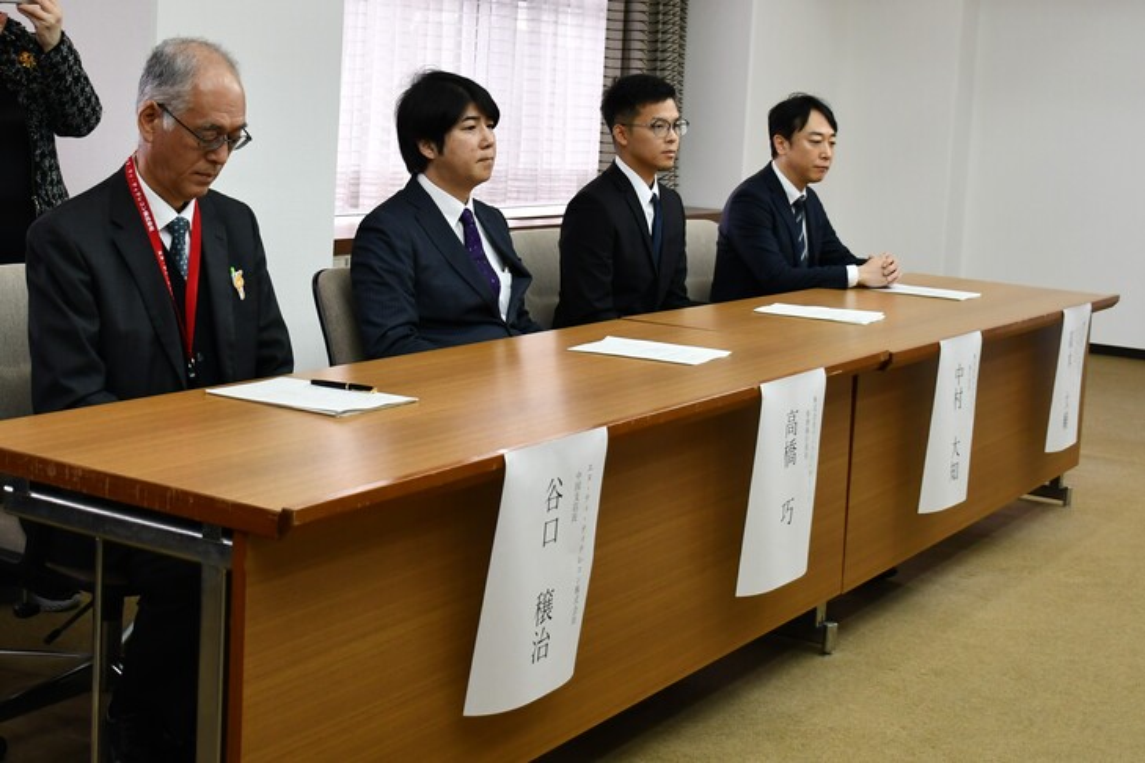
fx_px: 1145
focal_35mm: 36
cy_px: 382
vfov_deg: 36.9
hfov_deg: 53.1
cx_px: 572
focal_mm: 24
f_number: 3.8
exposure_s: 1/125
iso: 800
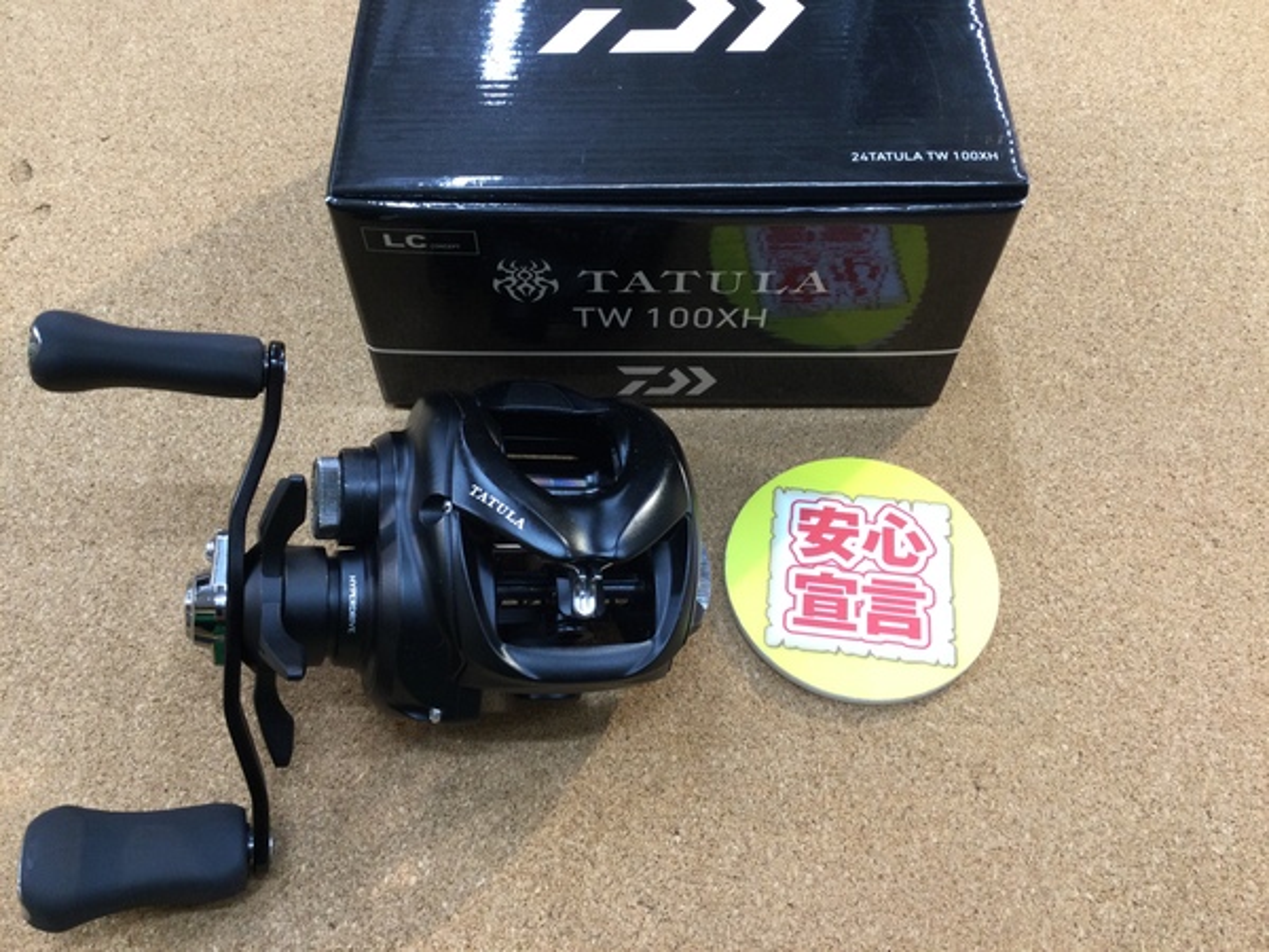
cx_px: 634
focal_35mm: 31
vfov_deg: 45.4
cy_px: 476
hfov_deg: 58.4
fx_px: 1136
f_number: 2.4
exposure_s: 1/30
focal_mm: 3.3
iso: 64
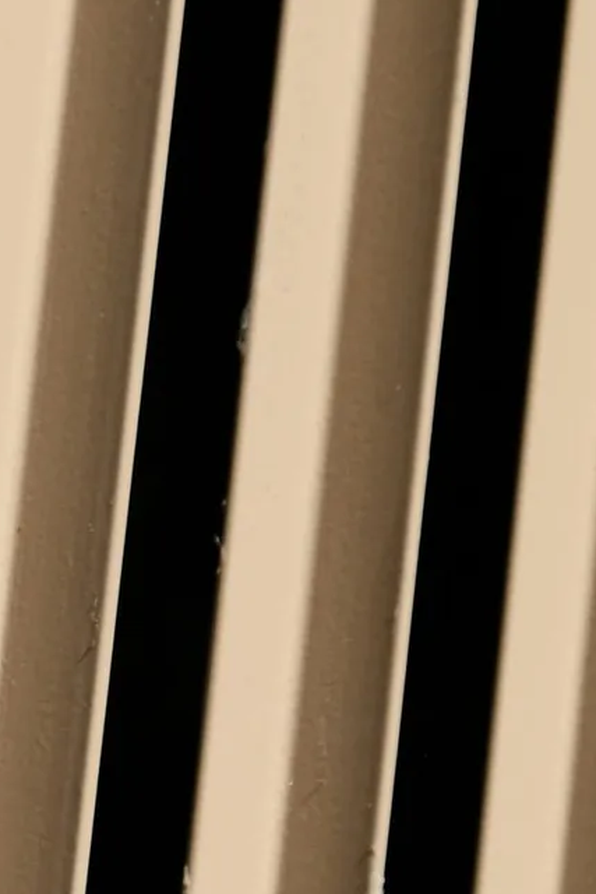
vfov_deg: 6.2
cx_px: -385
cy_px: 710
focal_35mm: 332
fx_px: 8240
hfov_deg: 4.1
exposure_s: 1/550
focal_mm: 55
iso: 400
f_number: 8
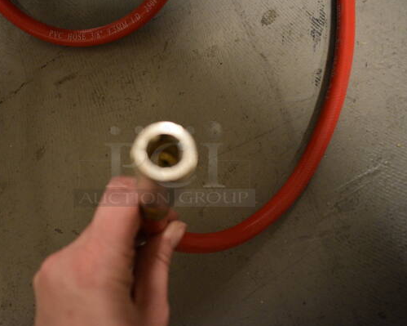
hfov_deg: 56.8
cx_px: 165
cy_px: 163
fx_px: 373
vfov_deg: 47.1
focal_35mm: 31
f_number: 3.5
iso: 2500
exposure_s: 1/30
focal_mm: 18
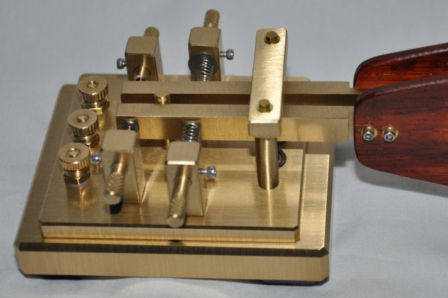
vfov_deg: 11.2
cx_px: 256
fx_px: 1517
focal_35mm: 122
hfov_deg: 16.8
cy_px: 152
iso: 1250
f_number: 5
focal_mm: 58
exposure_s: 1/60
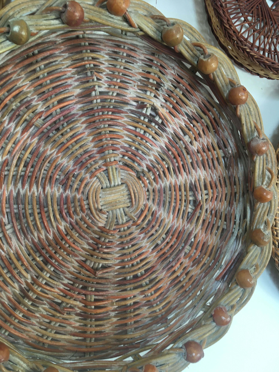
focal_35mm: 29
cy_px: 186
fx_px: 312
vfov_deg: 61.7
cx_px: 140
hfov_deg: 48.2
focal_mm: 4.15
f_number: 2.2
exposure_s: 1/33
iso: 64
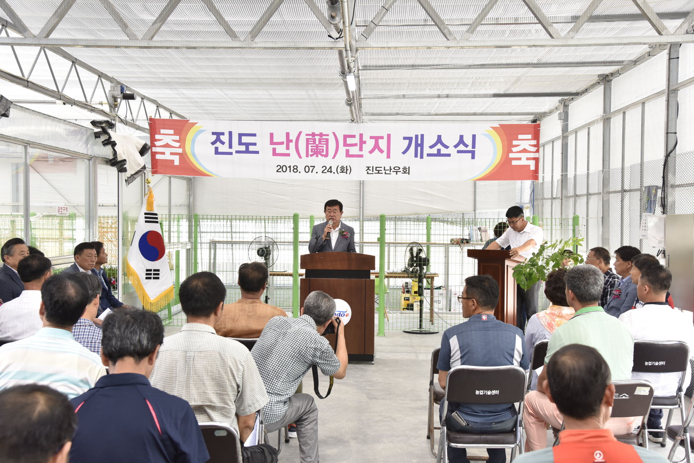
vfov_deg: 33.4
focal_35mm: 40
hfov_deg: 48.5
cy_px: 232
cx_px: 347
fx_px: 771
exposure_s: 1/160
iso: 800
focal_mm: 40
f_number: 5.6
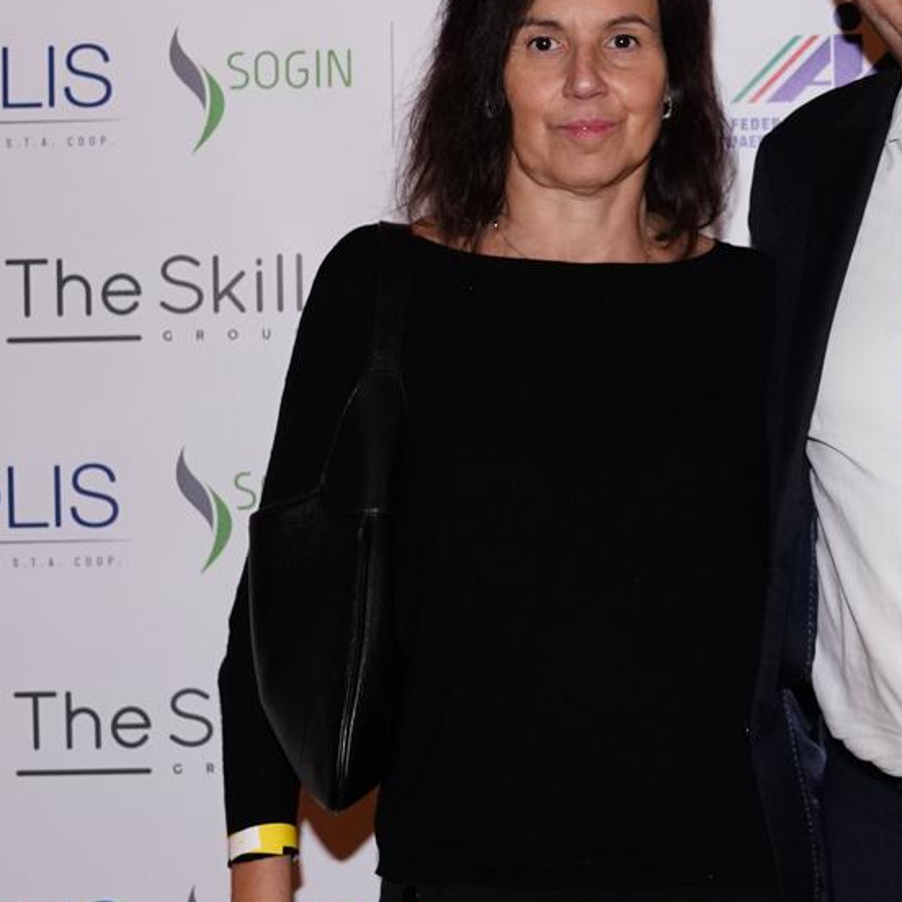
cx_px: 773
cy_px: 322
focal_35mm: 72
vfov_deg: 23.9
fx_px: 2123
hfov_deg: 23.5
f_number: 4
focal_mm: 26
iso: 2000
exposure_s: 1/60
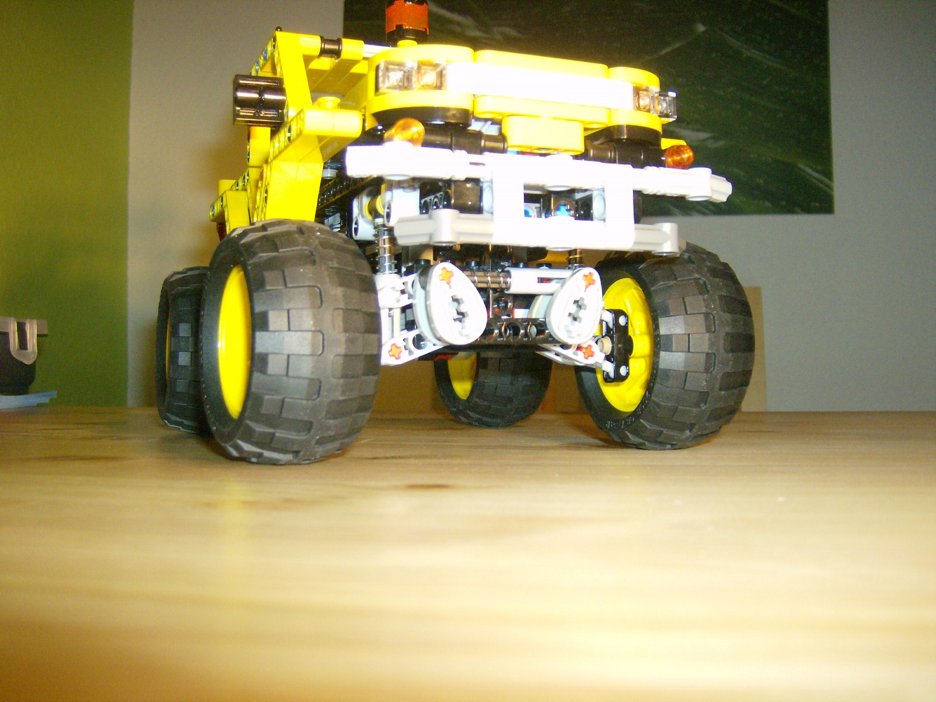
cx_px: 468
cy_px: 351
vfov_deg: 39.7
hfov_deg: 51.4
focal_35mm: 36
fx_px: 973
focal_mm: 6
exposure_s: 1/60
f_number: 2.8
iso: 200
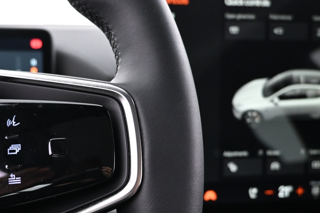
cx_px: 78
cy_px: 165
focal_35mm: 44
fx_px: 391
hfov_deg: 43.0
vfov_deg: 29.9
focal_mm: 16
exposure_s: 1/15
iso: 1600
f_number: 3.5
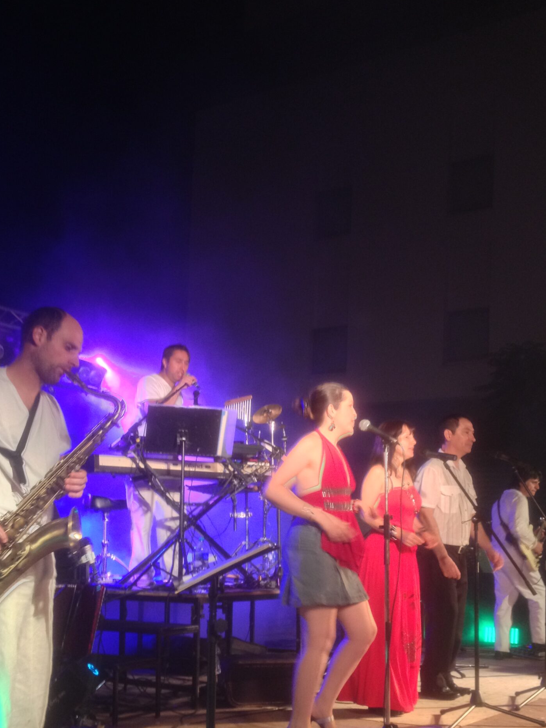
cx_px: 287
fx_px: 1010
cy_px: 478
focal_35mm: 48
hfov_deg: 30.3
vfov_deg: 39.2
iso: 160
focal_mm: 4.28
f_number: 2.4
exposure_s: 1/20
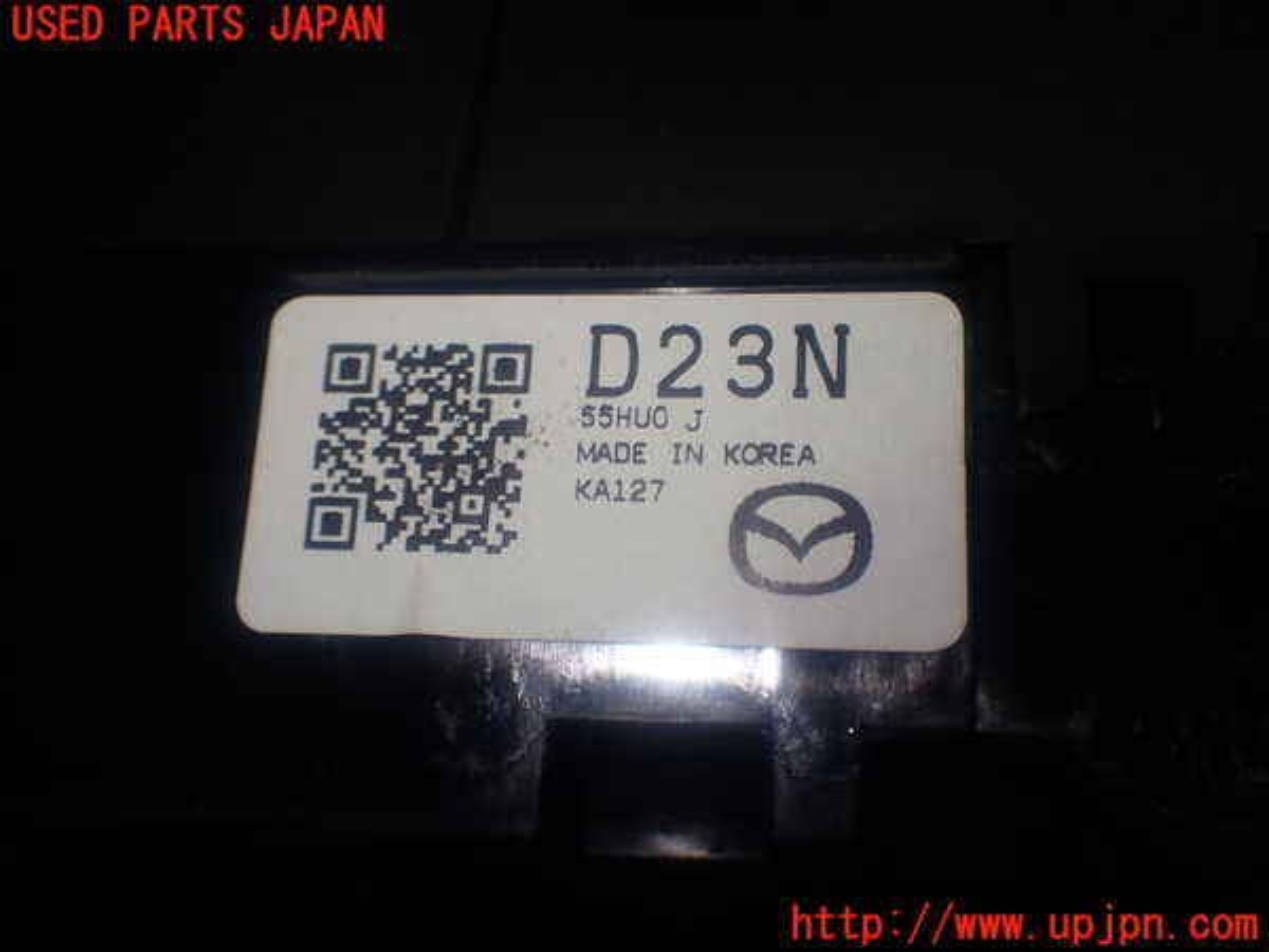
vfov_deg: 37.7
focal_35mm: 38
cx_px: 634
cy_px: 476
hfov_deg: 49.0
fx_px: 1393
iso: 100
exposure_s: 1/125
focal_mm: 6.83
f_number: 2.7
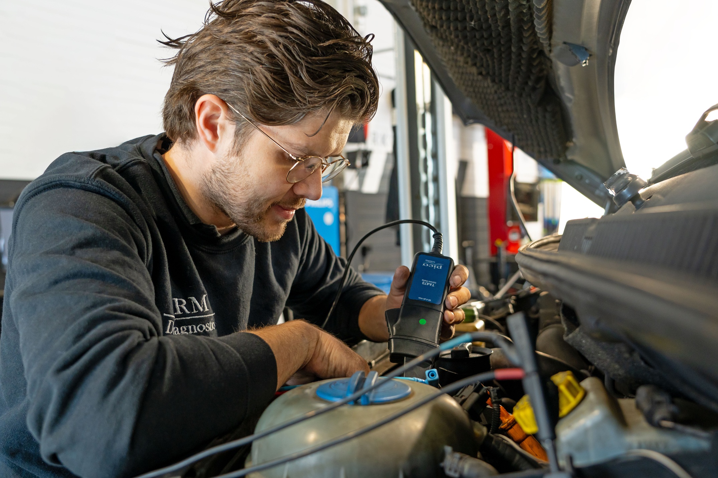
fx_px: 638
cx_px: 359
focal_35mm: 32
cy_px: 239
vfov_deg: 41.1
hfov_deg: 58.7
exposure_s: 1/80
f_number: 4.5
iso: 800
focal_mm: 32
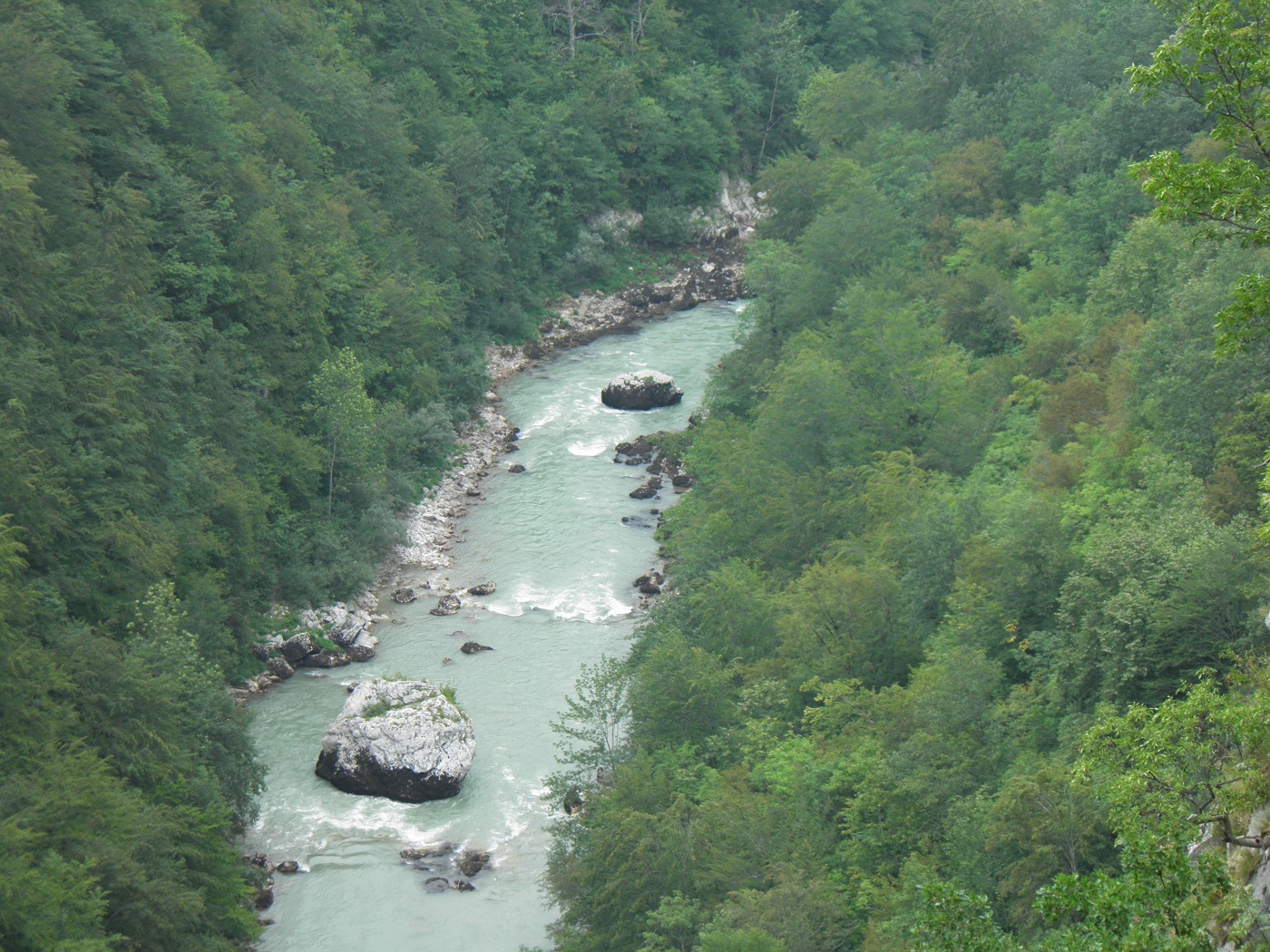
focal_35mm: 141
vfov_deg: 10.5
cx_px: 635
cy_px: 476
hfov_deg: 14.0
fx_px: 5173
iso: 50
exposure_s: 1/80
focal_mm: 25.4
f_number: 4
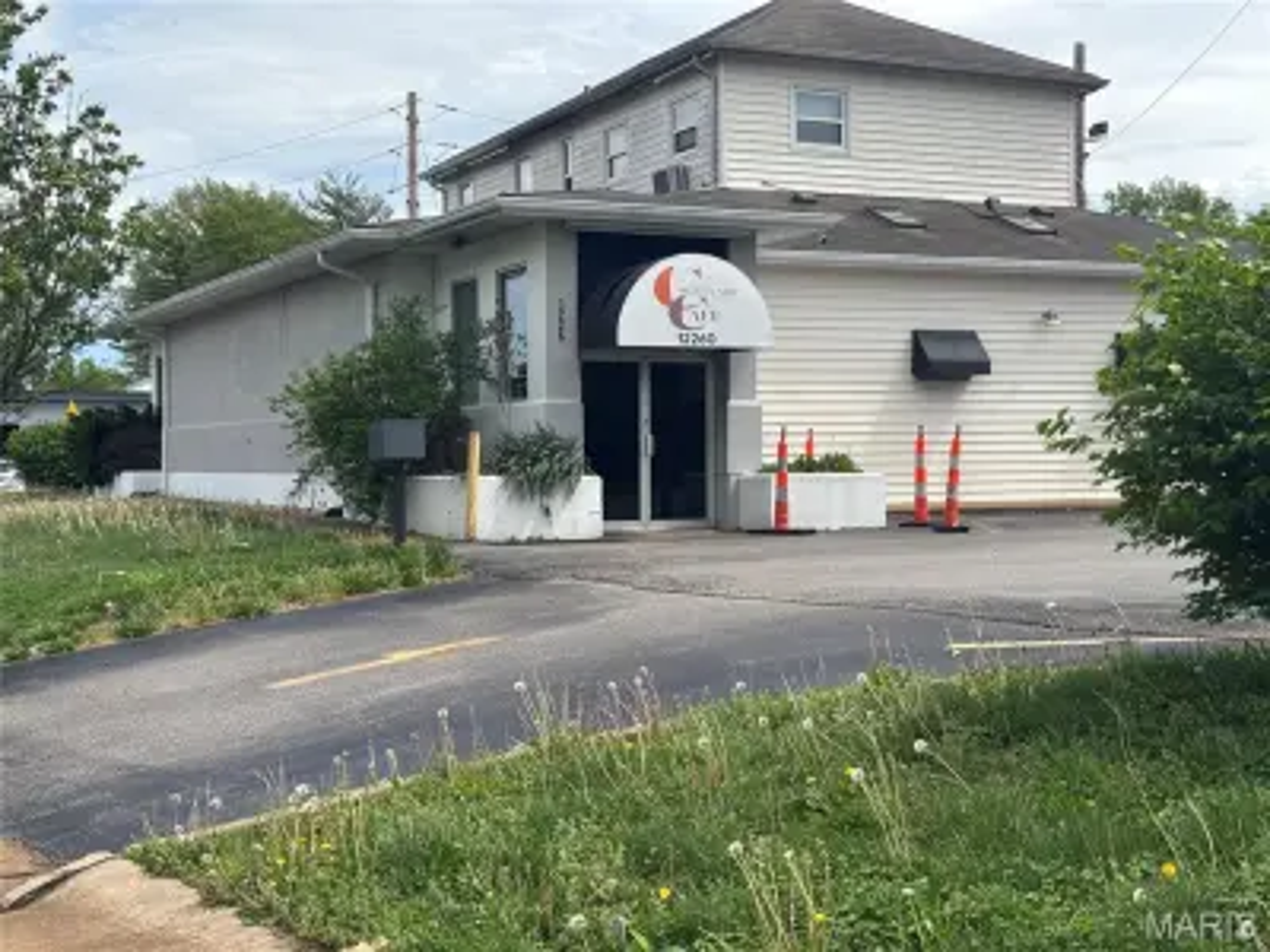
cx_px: 635
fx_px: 1908
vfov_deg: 28.0
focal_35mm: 52
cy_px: 476
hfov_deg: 36.8
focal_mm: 5.96
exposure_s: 1/2639
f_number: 1.6
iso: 32
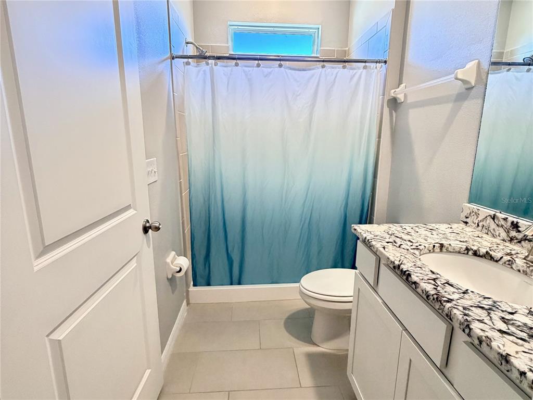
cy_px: 200
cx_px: 266
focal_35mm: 14
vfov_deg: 85.7
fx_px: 216
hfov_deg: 102.1
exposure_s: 1/60
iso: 500
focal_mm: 2.22
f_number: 2.2
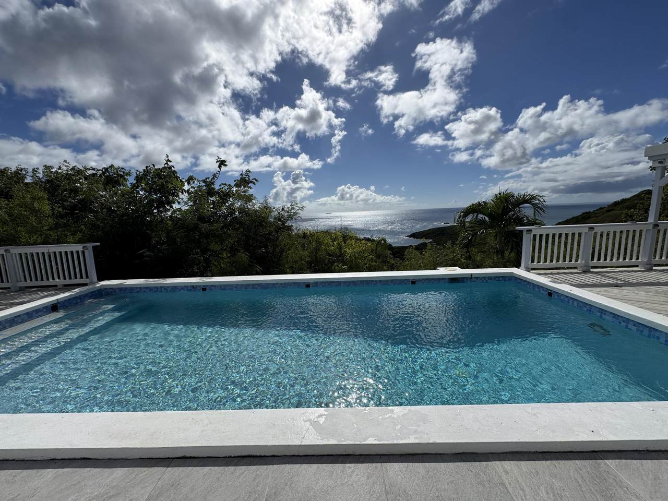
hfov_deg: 102.1
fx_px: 270
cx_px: 334
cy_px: 250
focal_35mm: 14
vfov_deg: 85.7
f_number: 2.2
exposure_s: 1/4630
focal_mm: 2.22
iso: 32
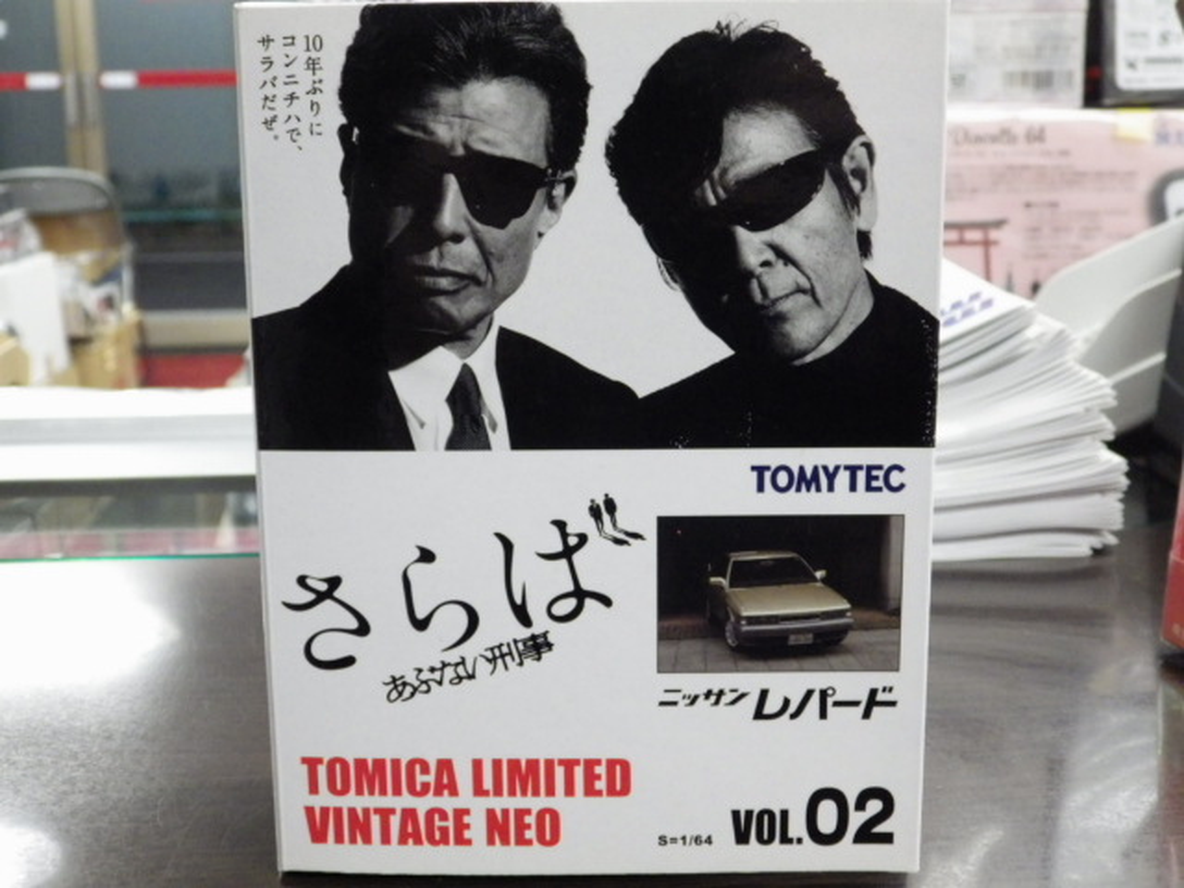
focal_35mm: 50
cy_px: 444
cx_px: 592
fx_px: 1710
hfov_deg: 38.2
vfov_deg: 29.1
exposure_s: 1/30
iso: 800
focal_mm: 9
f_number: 3.8
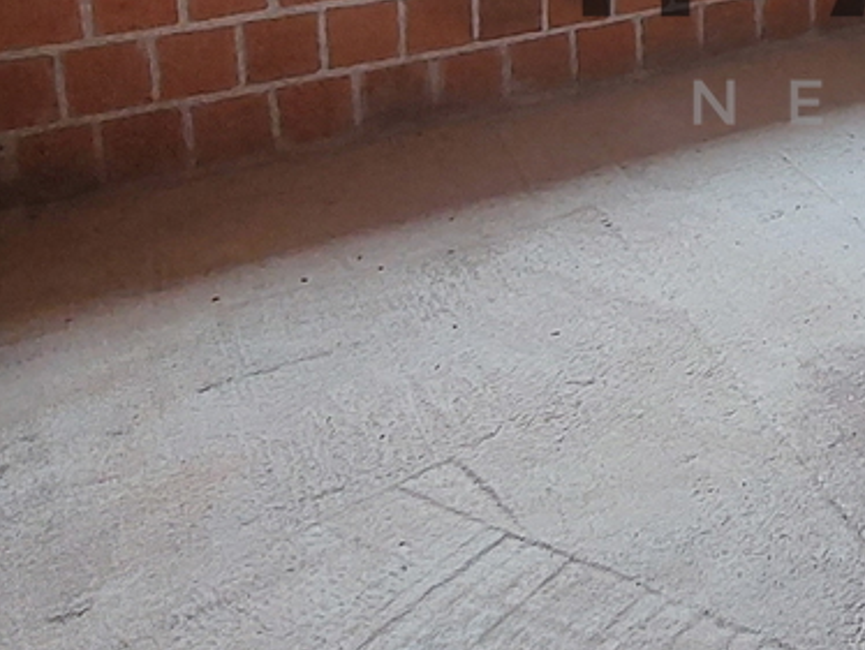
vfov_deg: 24.9
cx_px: 1101
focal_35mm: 50
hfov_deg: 30.7
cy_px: -220
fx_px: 1250
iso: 320
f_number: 2.2
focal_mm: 1.74
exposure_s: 1/50
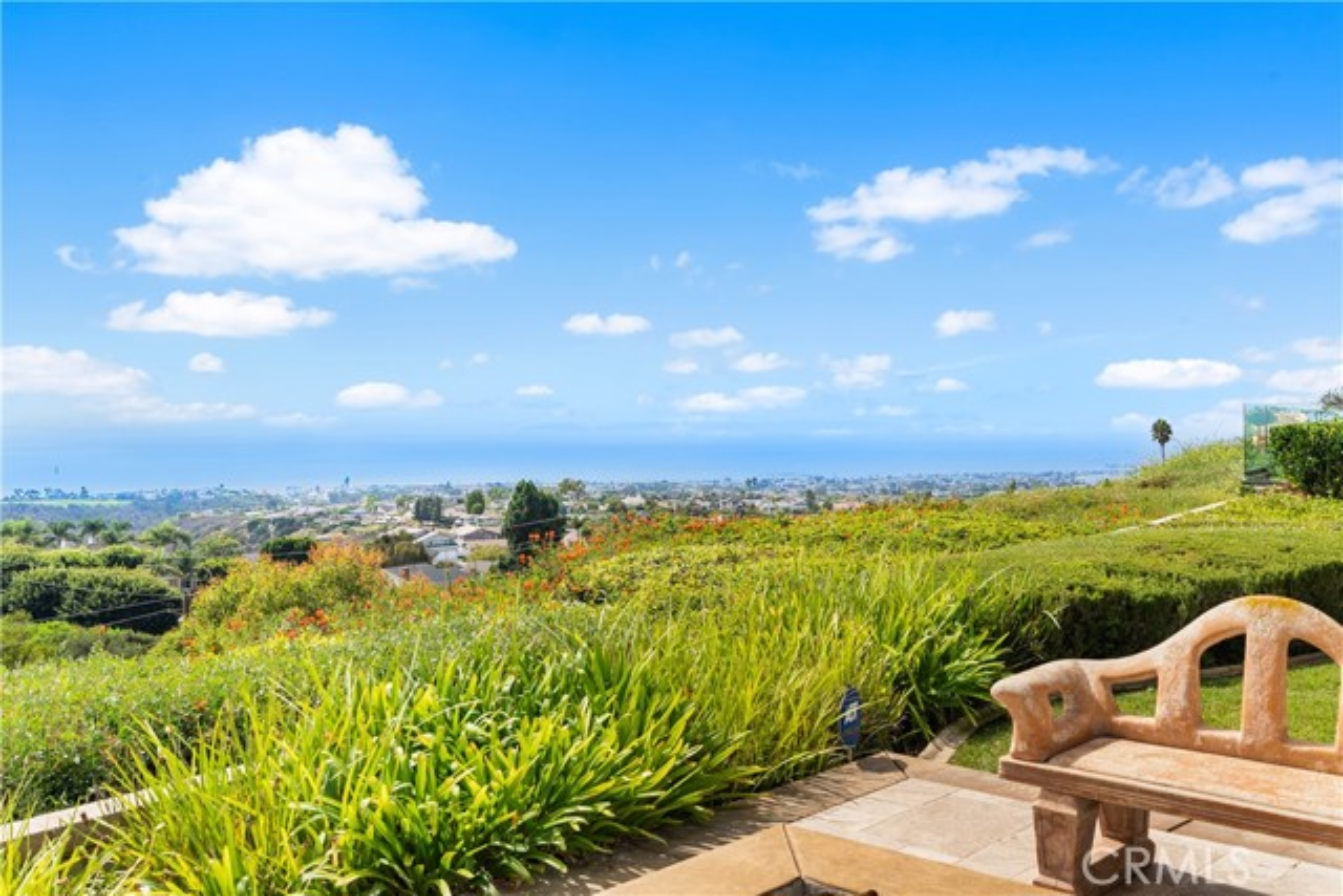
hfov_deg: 54.4
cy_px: 448
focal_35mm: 35
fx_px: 1306
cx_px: 672
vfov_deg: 37.9
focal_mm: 35
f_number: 8
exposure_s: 1/125
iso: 100
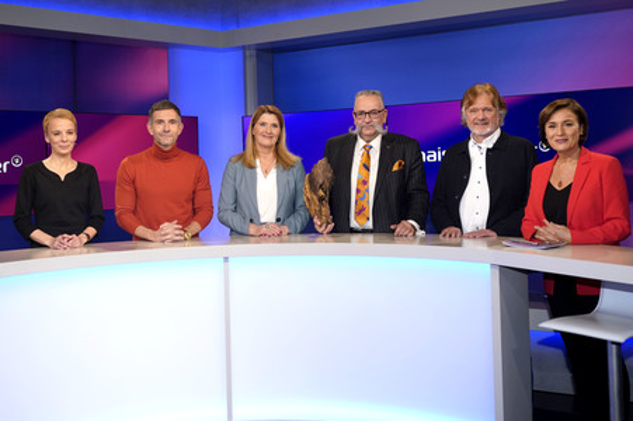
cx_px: 316
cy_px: 210
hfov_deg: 57.3
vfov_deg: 39.9
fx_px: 580
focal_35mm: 33
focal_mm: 33
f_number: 4.5
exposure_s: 1/125
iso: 1600
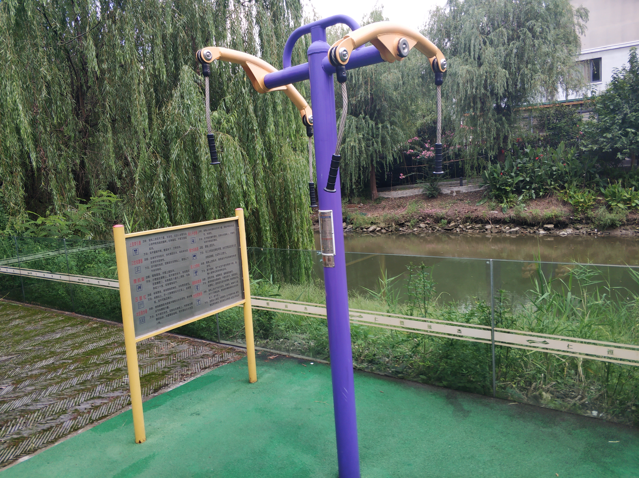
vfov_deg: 51.3
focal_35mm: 27
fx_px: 498
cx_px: 320
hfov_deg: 65.4
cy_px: 239
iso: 176
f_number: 1.8
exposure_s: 1/595
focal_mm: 3.82
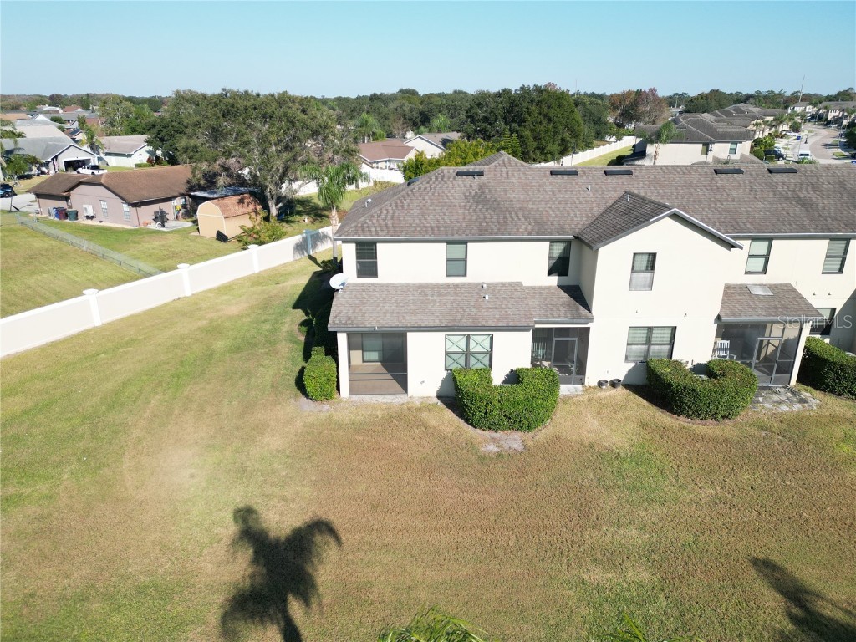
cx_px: 428
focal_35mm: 24
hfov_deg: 71.6
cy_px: 321
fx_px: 593
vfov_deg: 56.8
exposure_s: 1/2500
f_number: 1.7
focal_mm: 6.72
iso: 150
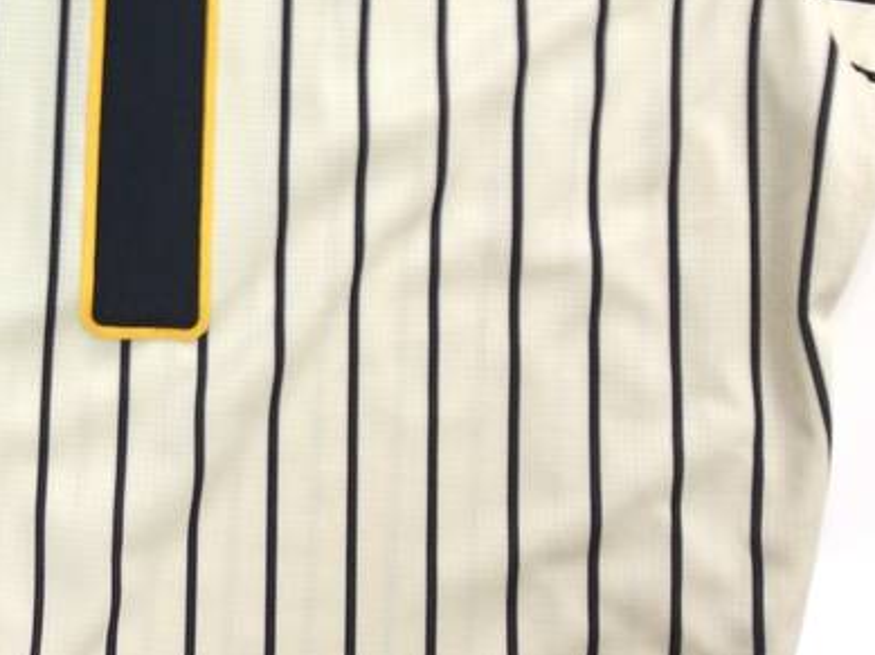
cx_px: -2
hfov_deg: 25.1
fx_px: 1869
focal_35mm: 74
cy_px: -86
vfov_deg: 19.0
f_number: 2.4
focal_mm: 3.3
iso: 64
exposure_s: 1/25
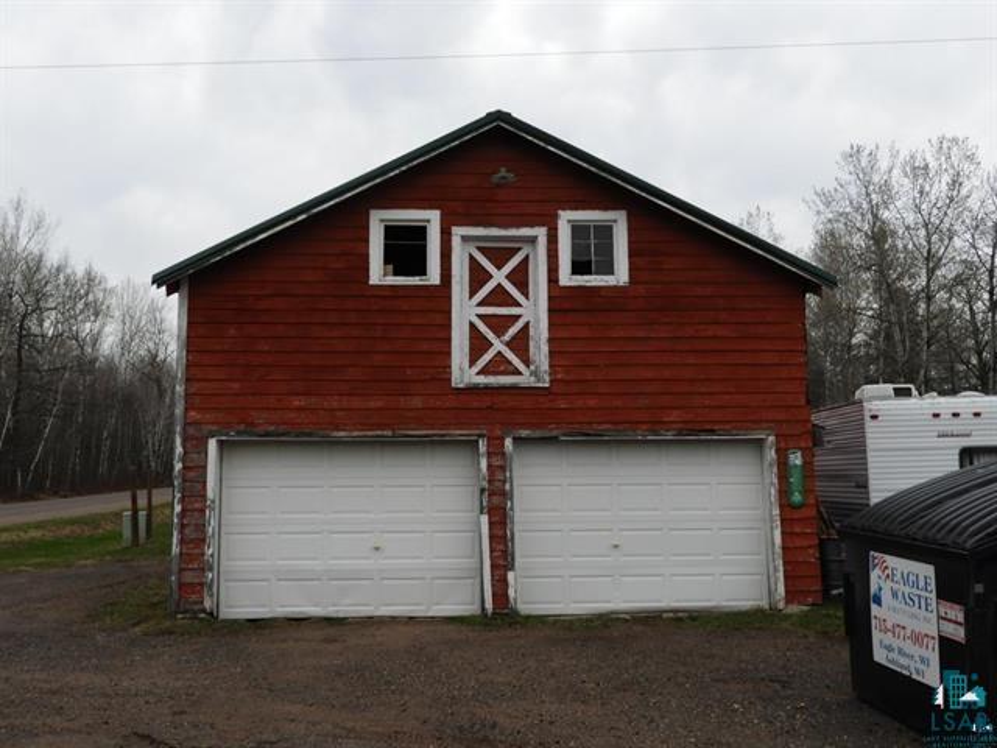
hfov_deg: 52.6
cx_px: 498
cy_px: 374
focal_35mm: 35
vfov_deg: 40.7
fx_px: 1008
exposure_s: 1/50
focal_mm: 6.3
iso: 100
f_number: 3.8
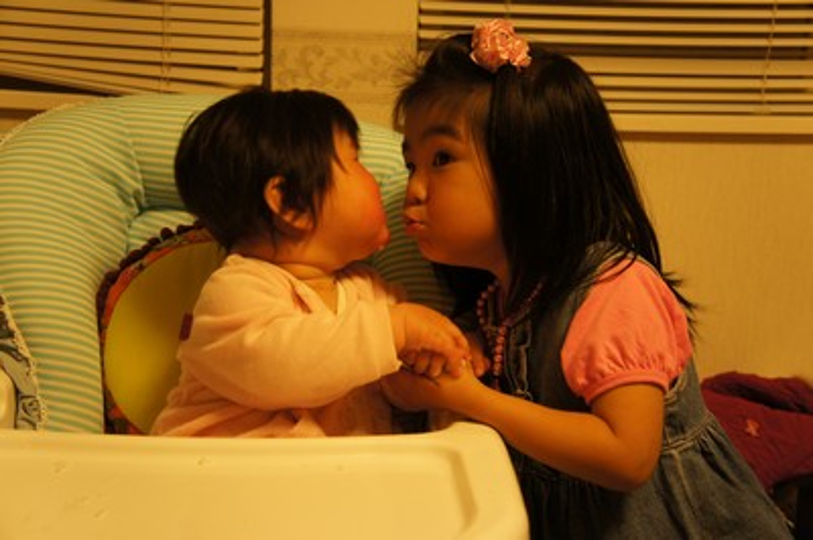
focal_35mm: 50
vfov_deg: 27.2
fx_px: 1117
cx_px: 406
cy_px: 270
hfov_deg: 40.0
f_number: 4.5
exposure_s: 1/40
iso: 500
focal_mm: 33
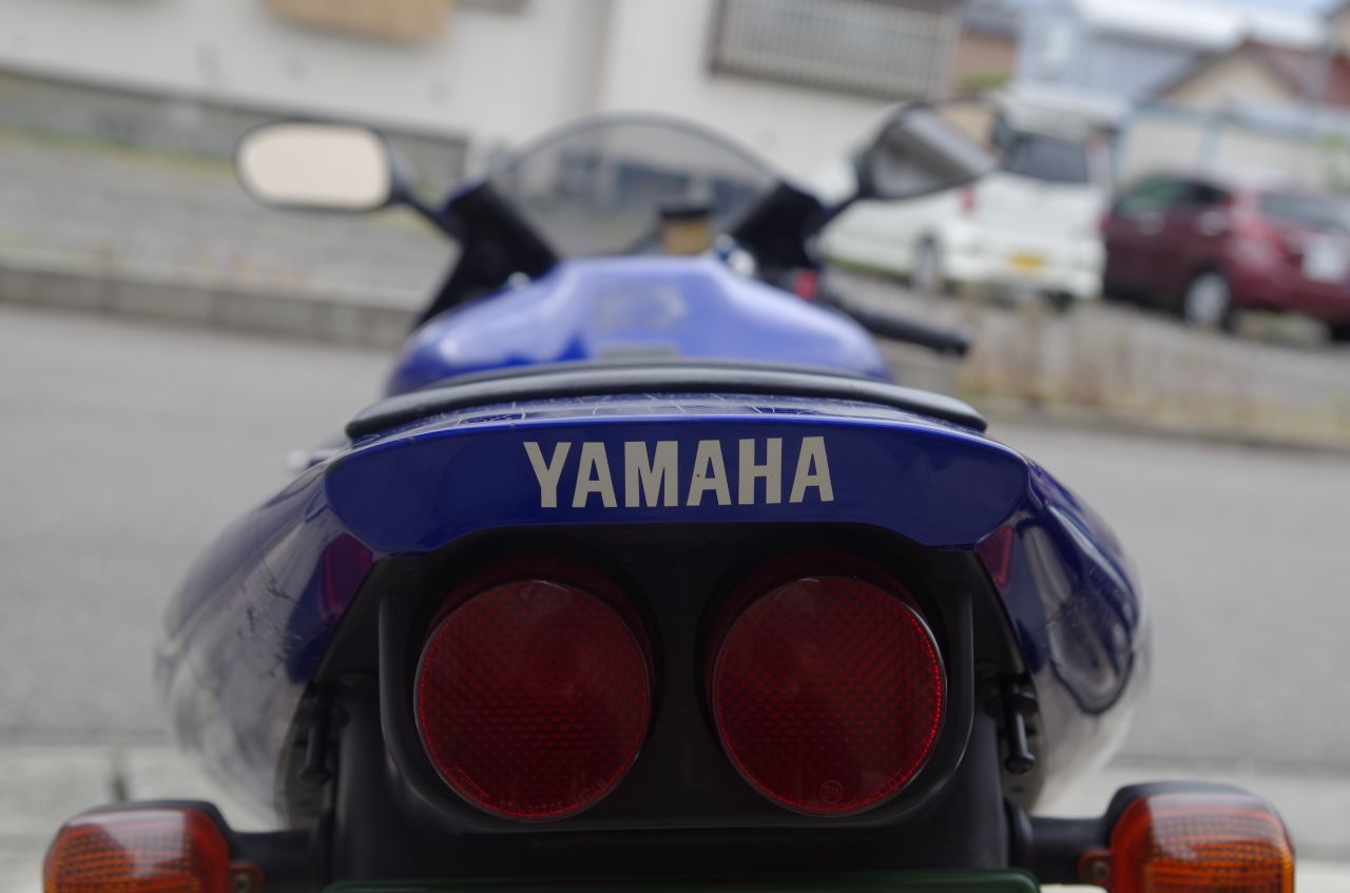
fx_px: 2020
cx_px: 675
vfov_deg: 24.9
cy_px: 446
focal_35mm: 54
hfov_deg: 37.0
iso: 100
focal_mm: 36.25
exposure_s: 1/90
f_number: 4.5
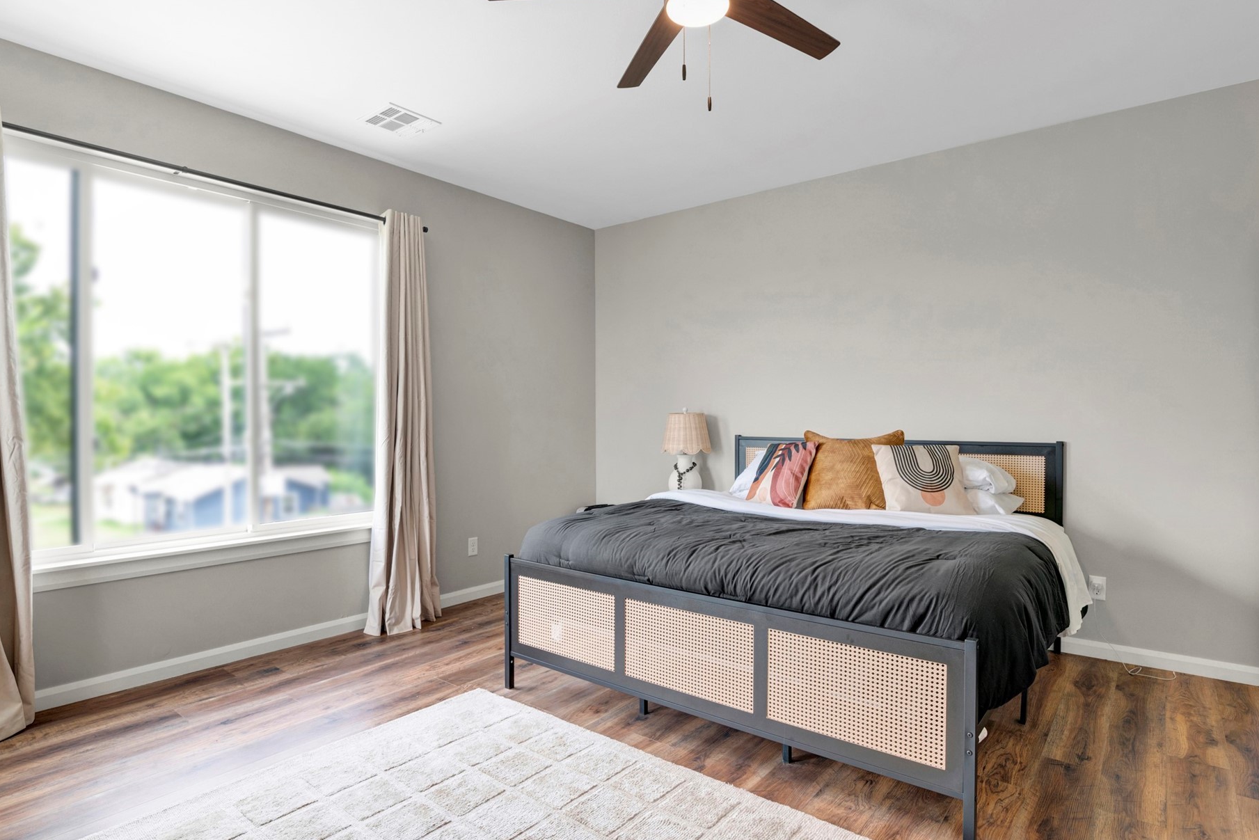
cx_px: 639
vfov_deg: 67.4
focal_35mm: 18
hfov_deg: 90.0
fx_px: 630
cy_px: 411
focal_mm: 16
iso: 400
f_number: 7.1
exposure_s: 1/15
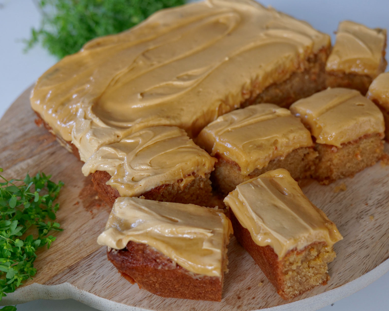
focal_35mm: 48
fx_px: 553
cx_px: 217
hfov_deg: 38.7
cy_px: 154
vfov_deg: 31.4
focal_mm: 42
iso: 1600
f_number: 5.6
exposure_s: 1/60
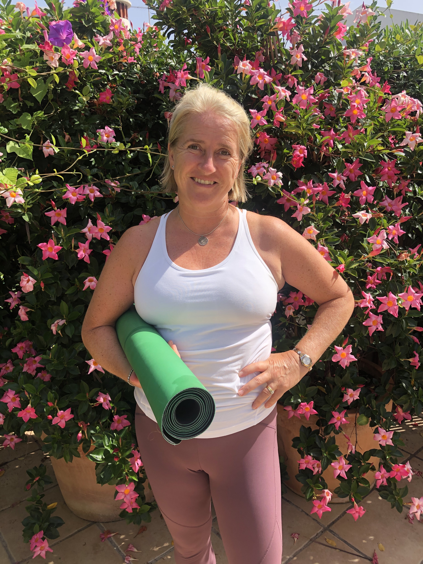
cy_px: 282
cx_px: 212
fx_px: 456
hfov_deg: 49.7
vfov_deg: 63.4
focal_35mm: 28
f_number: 1.8
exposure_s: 1/889
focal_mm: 4
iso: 20
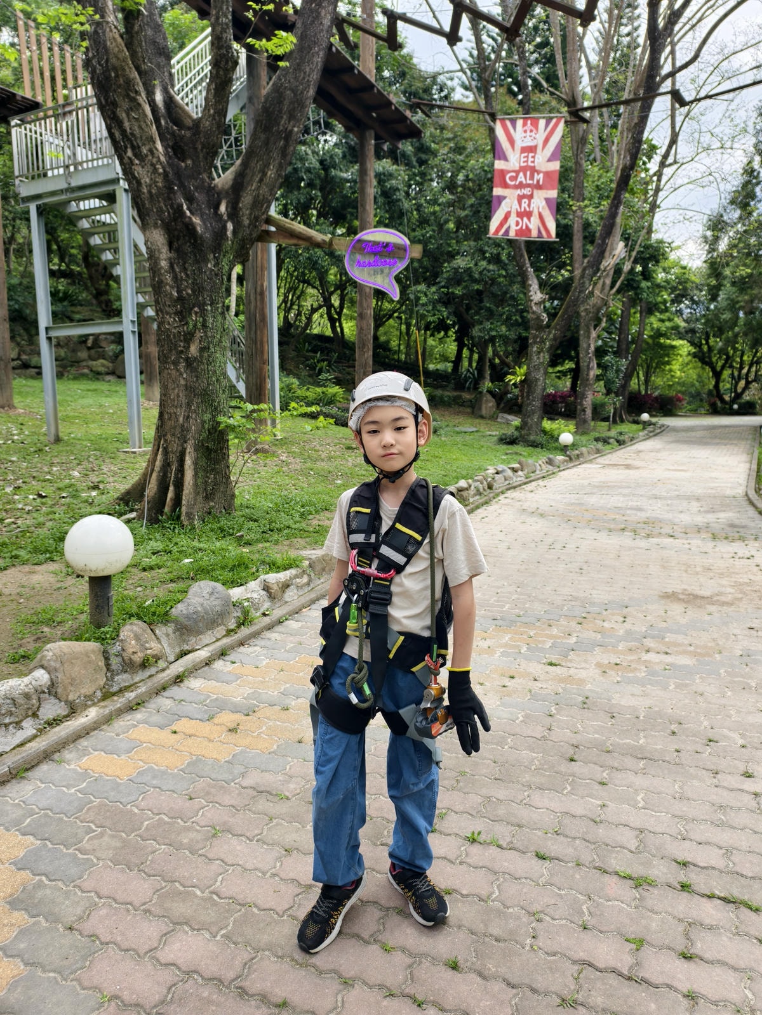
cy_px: 508
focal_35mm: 23
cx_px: 381
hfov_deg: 58.9
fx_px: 675
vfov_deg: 73.9
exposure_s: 1/611
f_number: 1.57
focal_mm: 6.54
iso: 72
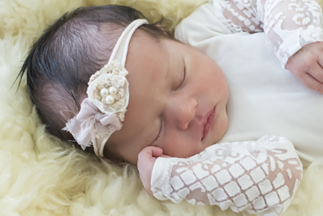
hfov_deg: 13.8
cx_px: 256
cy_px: 126
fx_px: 1329
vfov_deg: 9.3
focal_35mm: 148
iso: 2000
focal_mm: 50
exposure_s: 1/125
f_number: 3.5
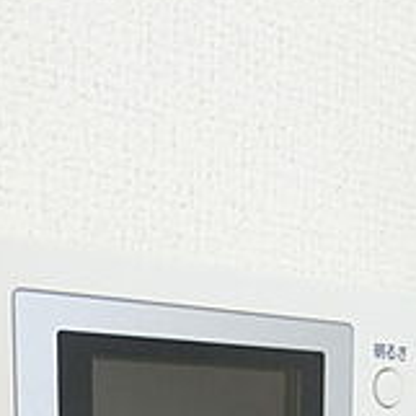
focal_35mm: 50
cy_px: 561
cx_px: 121
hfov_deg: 33.6
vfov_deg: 27.5
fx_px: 680
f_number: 2.7
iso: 400
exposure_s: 1/40
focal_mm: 4.06
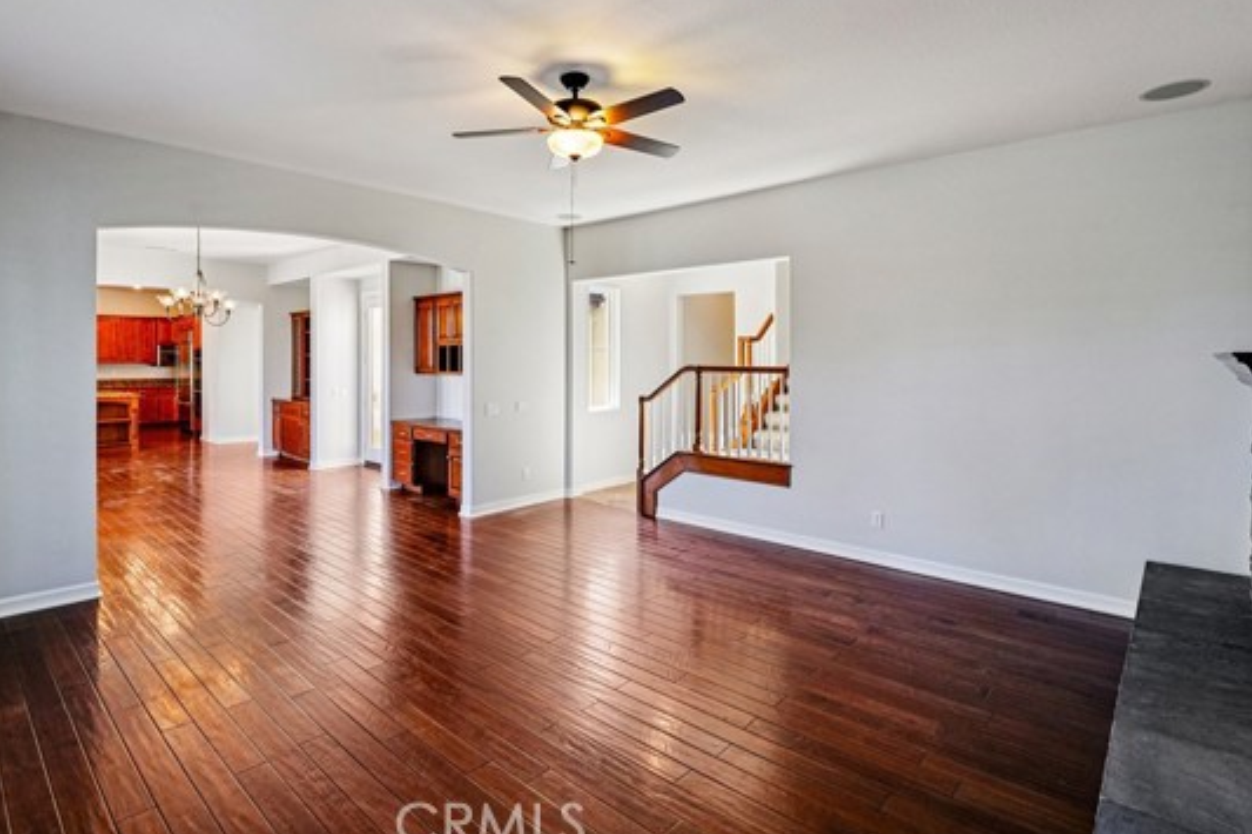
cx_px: 578
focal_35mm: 18
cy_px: 357
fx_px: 634
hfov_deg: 89.1
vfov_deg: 66.3
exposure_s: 1/50
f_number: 8
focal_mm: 15.2
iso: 400
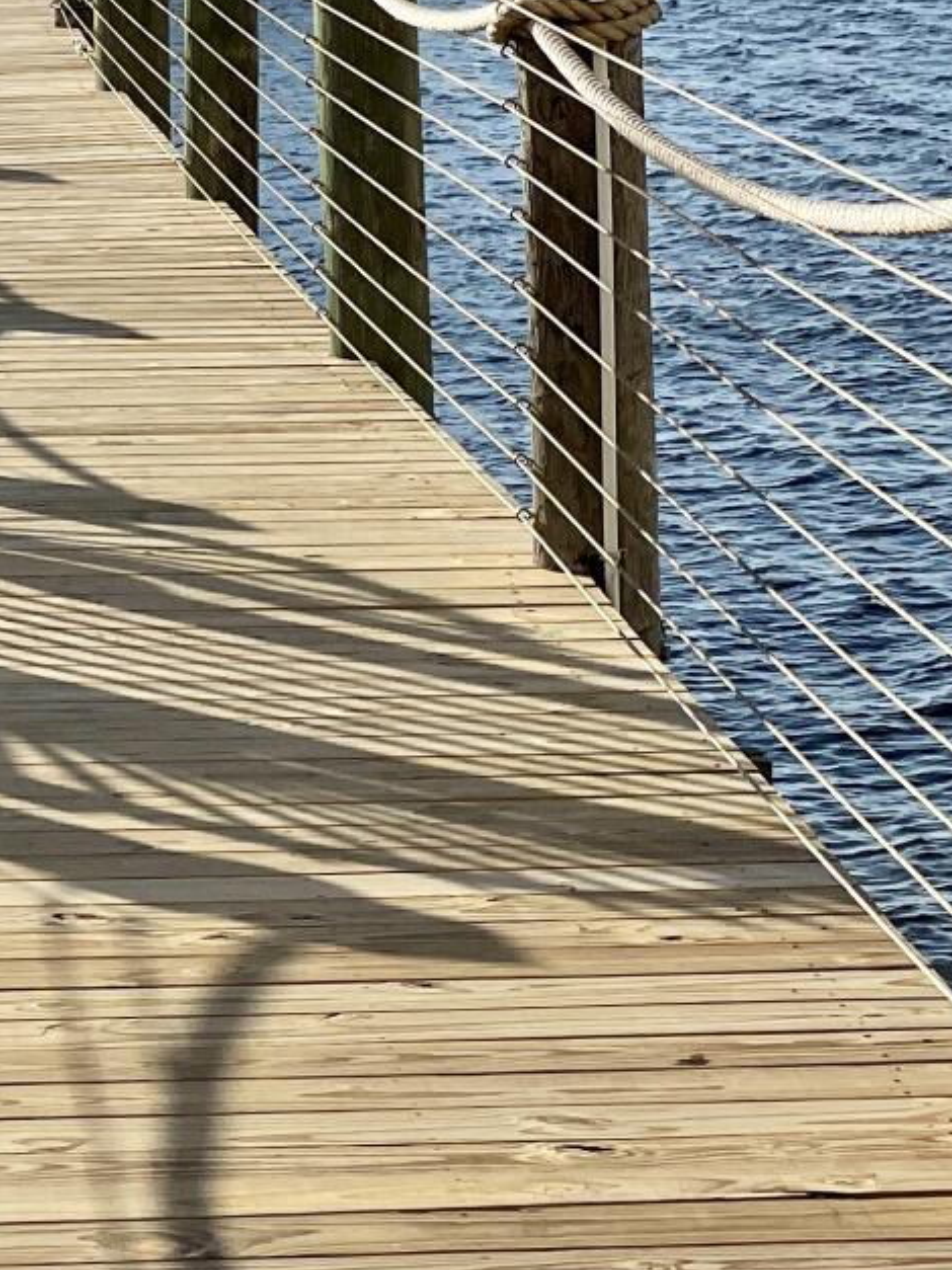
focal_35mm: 166
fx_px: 6089
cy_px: 508
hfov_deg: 8.9
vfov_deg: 11.9
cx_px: -138
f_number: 2
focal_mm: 6
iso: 25
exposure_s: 1/3984
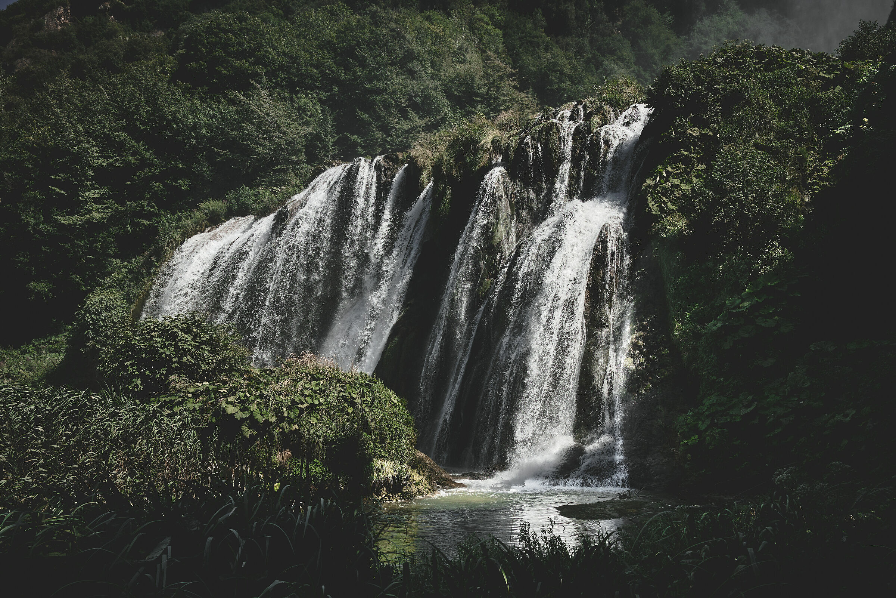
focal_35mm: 35
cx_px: 448
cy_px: 299
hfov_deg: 54.4
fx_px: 871
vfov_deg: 37.9
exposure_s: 1/1000
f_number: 5.6
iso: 200
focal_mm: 23
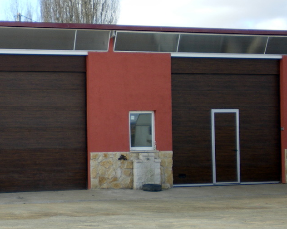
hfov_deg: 21.0
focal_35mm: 89
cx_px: 24
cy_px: 100
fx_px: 756
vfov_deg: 17.3
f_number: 3.7
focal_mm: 8.4
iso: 50
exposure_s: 1/200
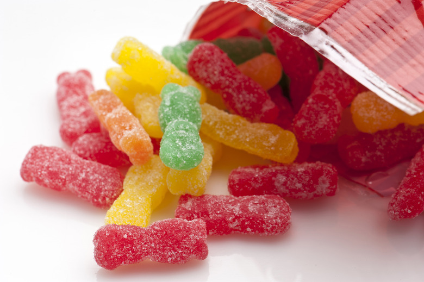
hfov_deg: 19.5
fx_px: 1236
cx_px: 212
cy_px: 141
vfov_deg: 13.0
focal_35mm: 105
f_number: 16
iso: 200
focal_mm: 105
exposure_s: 1/200
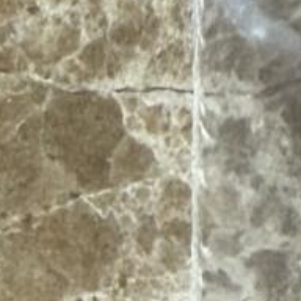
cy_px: 210
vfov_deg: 8.8
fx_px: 1958
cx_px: 872
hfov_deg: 7.7
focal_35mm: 199
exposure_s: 1/99
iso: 160
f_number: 2.2
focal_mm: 2.22
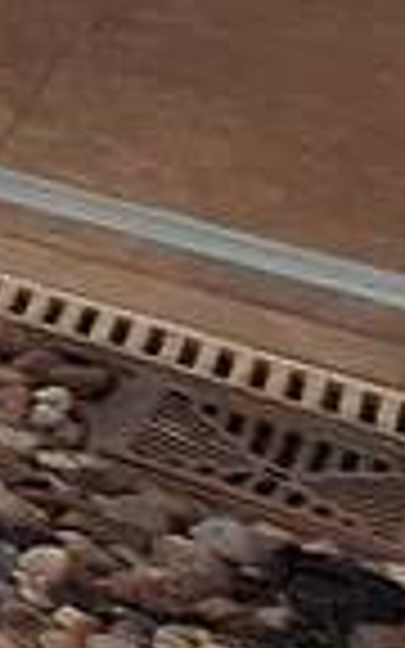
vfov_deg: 11.9
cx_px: -2434
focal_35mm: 138
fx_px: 2437
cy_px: -968
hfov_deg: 4.4
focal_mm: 1.74
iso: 40
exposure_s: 1/1294
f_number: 2.2
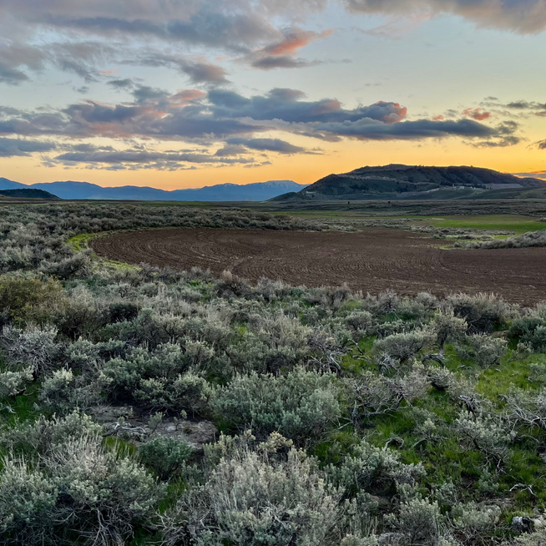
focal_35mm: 36
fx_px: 642
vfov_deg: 46.0
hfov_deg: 46.0
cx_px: 301
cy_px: 291
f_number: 1.6
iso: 40
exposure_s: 1/122
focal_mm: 5.1
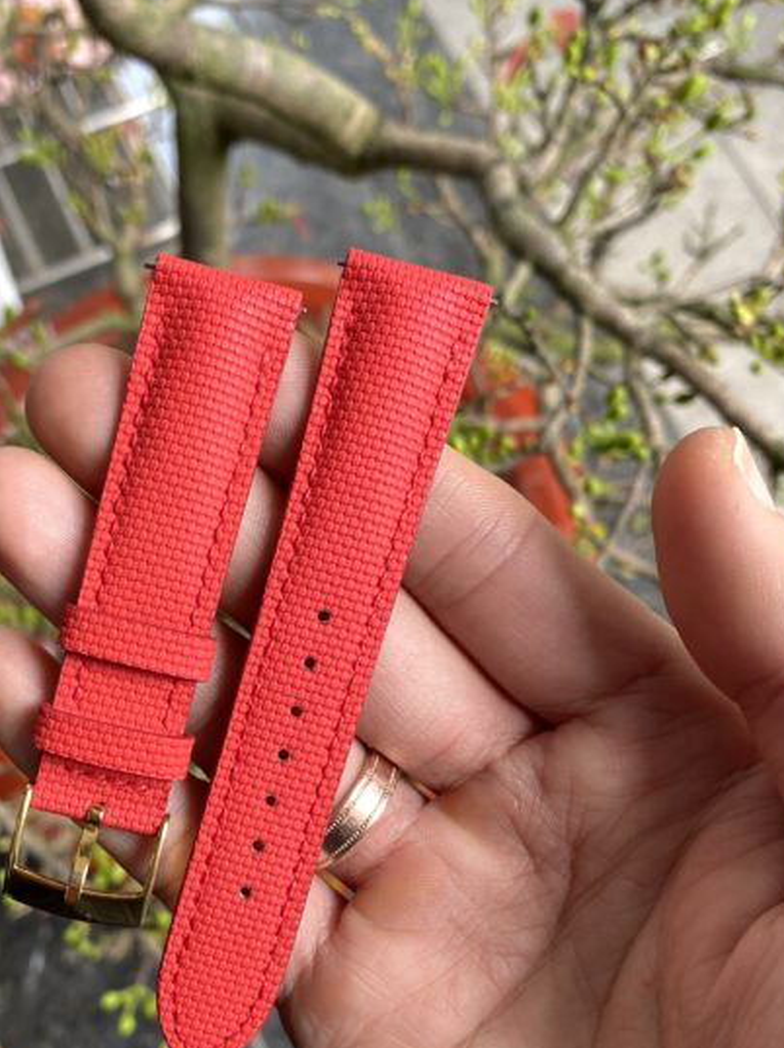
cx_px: 195
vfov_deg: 44.4
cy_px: 659
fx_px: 1270
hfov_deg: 33.6
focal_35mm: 42
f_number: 1.8
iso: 50
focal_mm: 4.25
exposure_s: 1/121
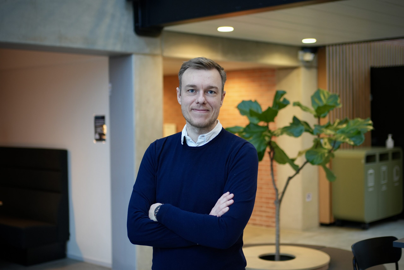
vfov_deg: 25.8
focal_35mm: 52
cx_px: 202
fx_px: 589
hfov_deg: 37.8
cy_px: 135
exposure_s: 1/60
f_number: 1.8
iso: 400
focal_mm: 35
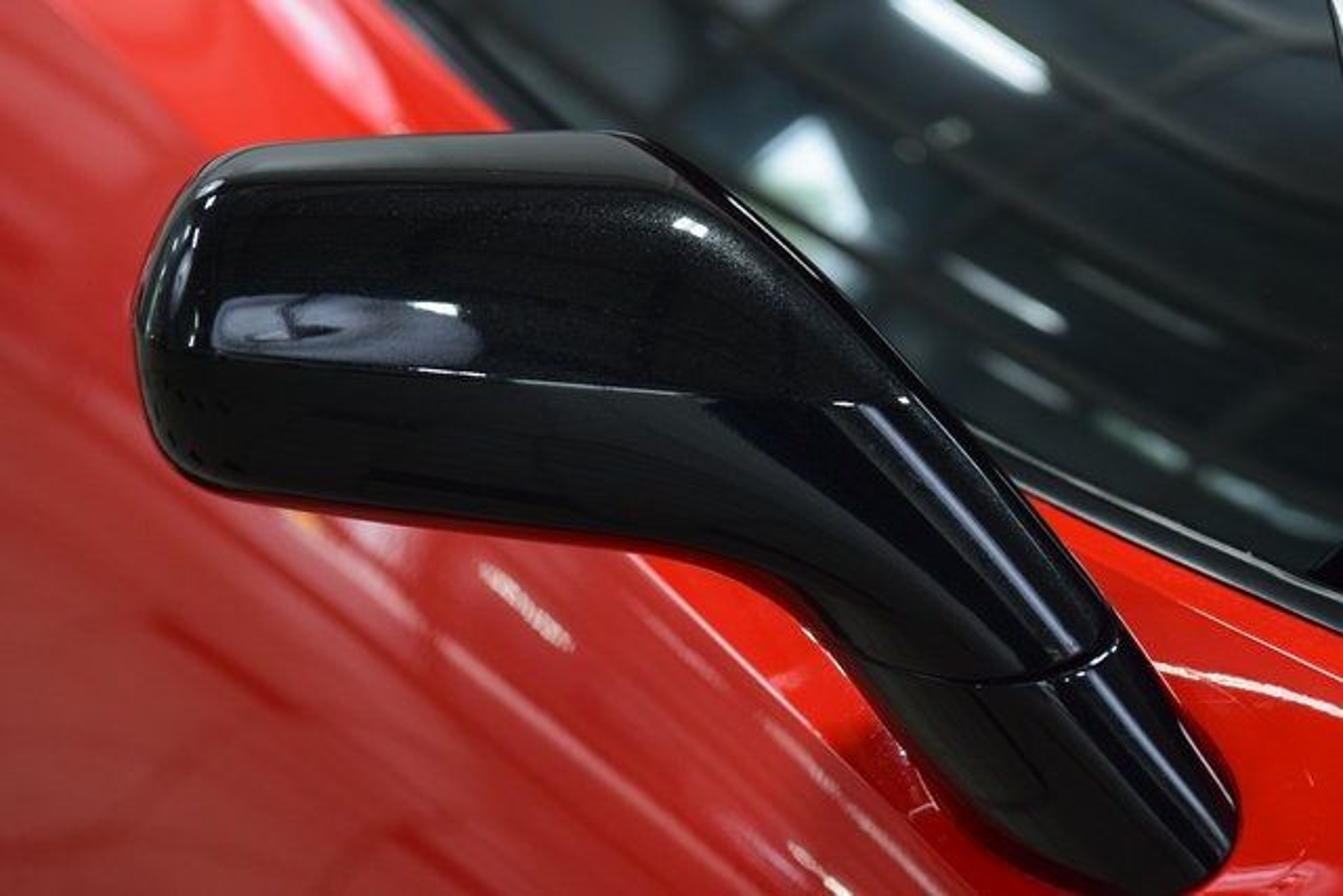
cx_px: 672
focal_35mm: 105
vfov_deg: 13.0
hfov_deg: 19.5
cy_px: 448
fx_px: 3918
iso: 1600
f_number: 5
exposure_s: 1/125
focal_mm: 70
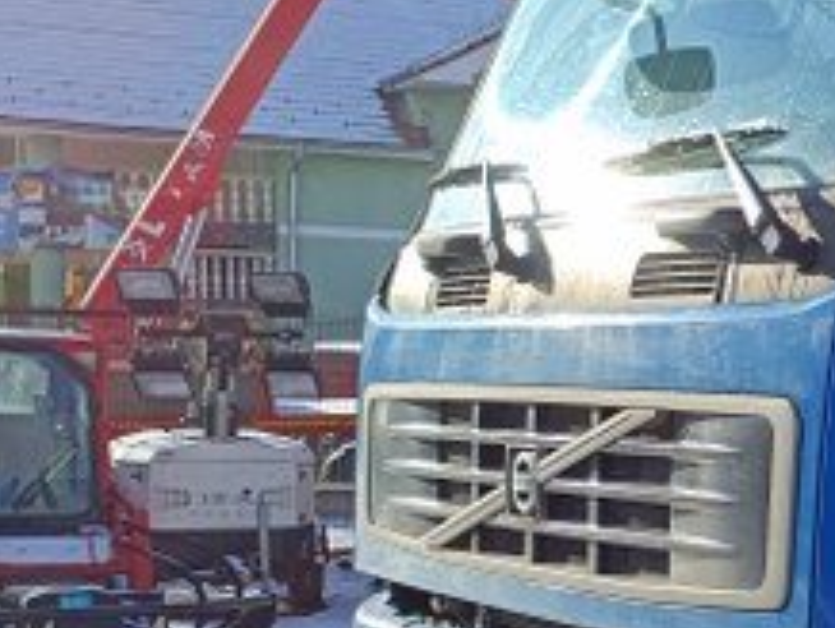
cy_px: 437
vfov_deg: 16.8
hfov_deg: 17.7
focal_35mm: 88
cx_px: 1528
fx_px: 2125
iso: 57
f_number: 1.88
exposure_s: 1/1135
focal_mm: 5.59
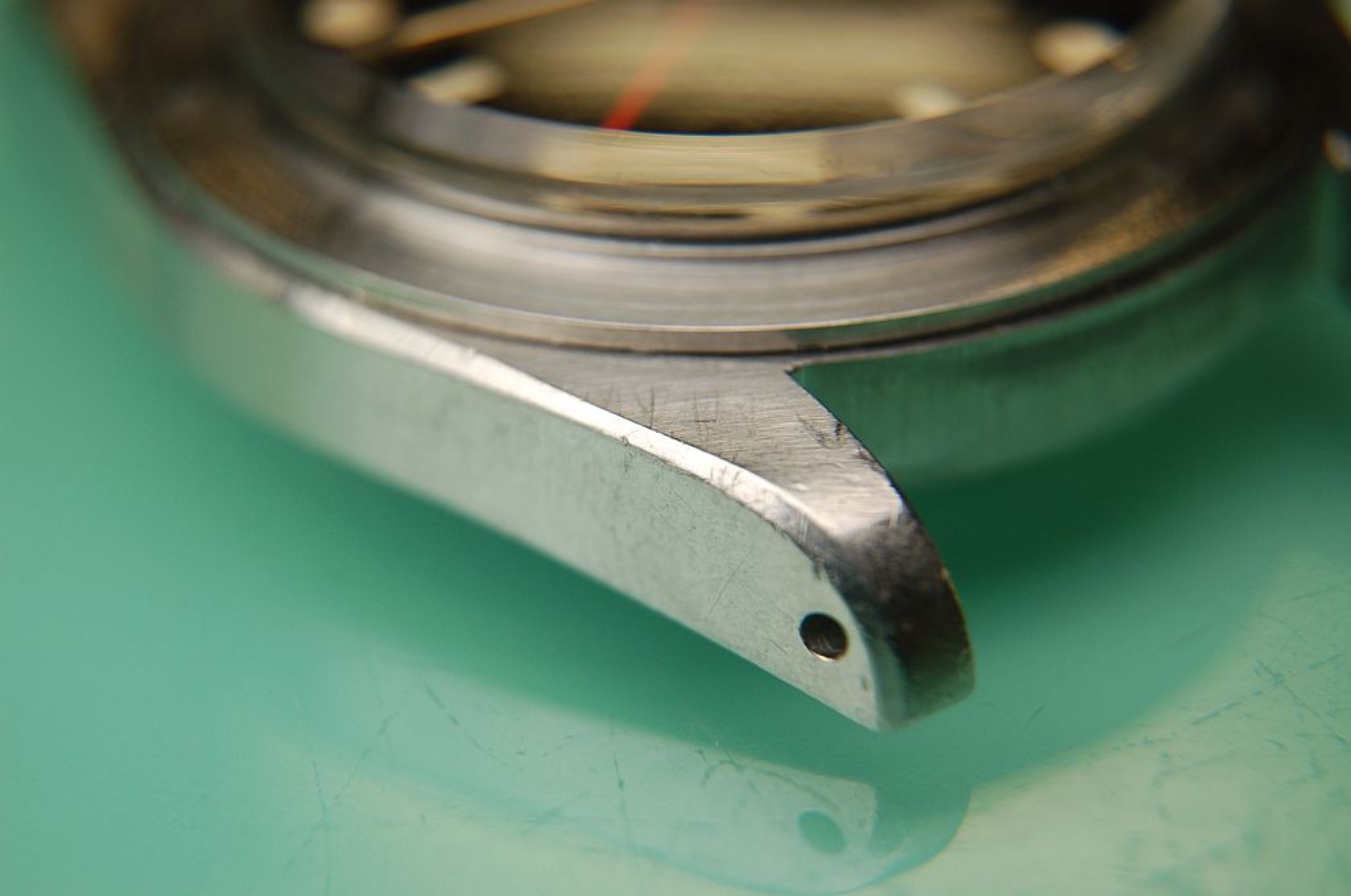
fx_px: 3091
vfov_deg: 16.5
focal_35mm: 82
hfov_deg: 24.7
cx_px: 676
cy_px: 448
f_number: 8
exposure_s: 1/125
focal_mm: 55
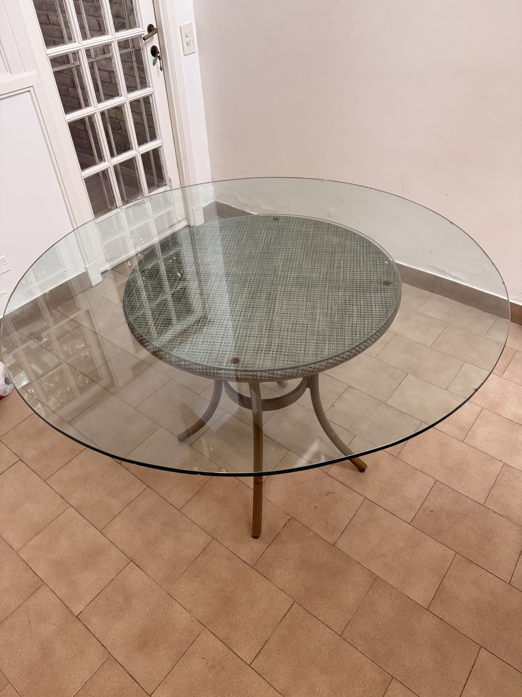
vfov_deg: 71.6
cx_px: 261
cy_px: 348
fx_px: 483
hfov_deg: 56.8
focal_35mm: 24
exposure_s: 1/121
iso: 160
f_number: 1.78
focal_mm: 6.76
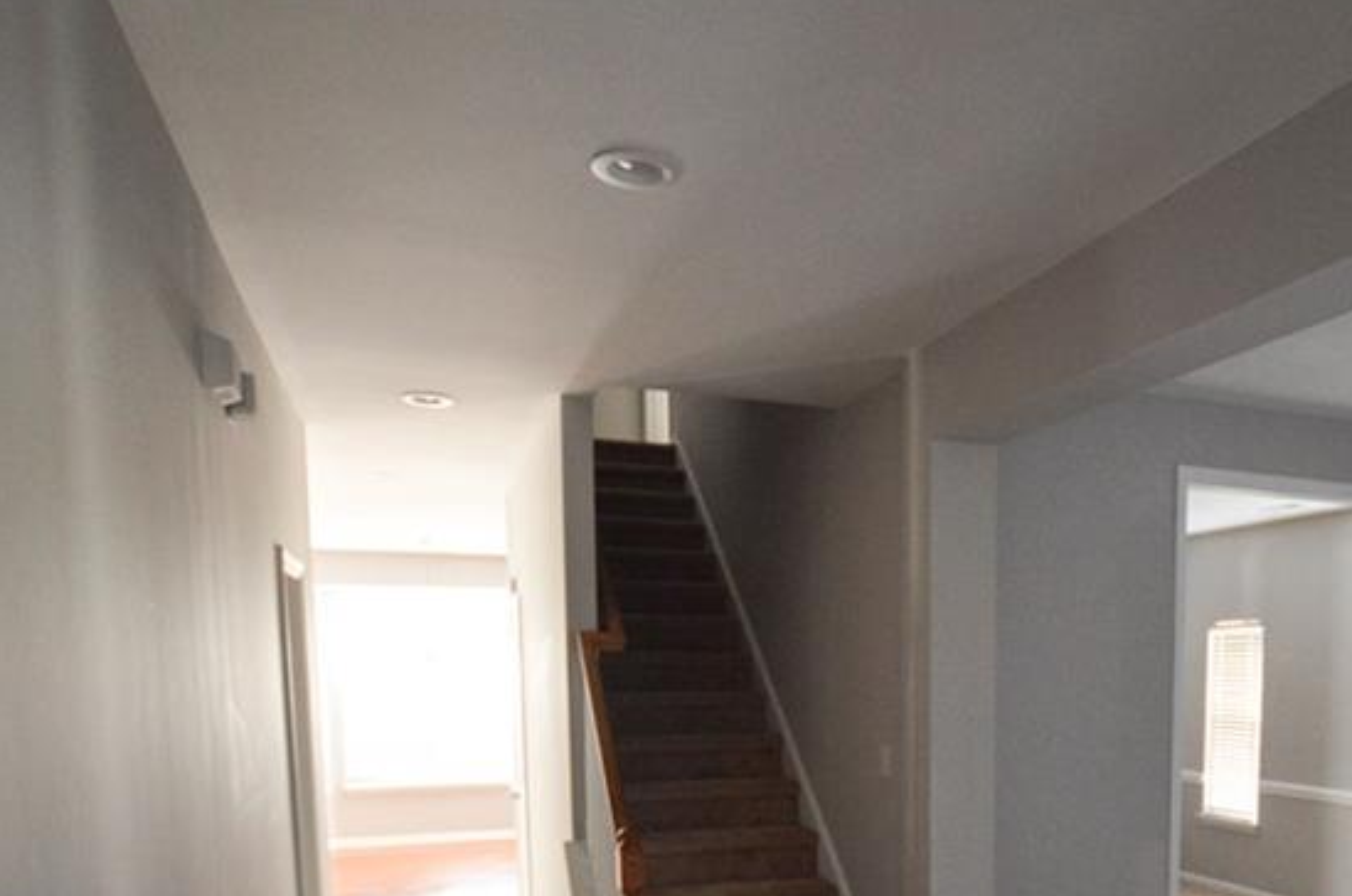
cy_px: 810
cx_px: 938
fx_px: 1050
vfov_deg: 42.4
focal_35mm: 28
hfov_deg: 63.3
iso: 1250
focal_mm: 10
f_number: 3.5
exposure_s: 1/60
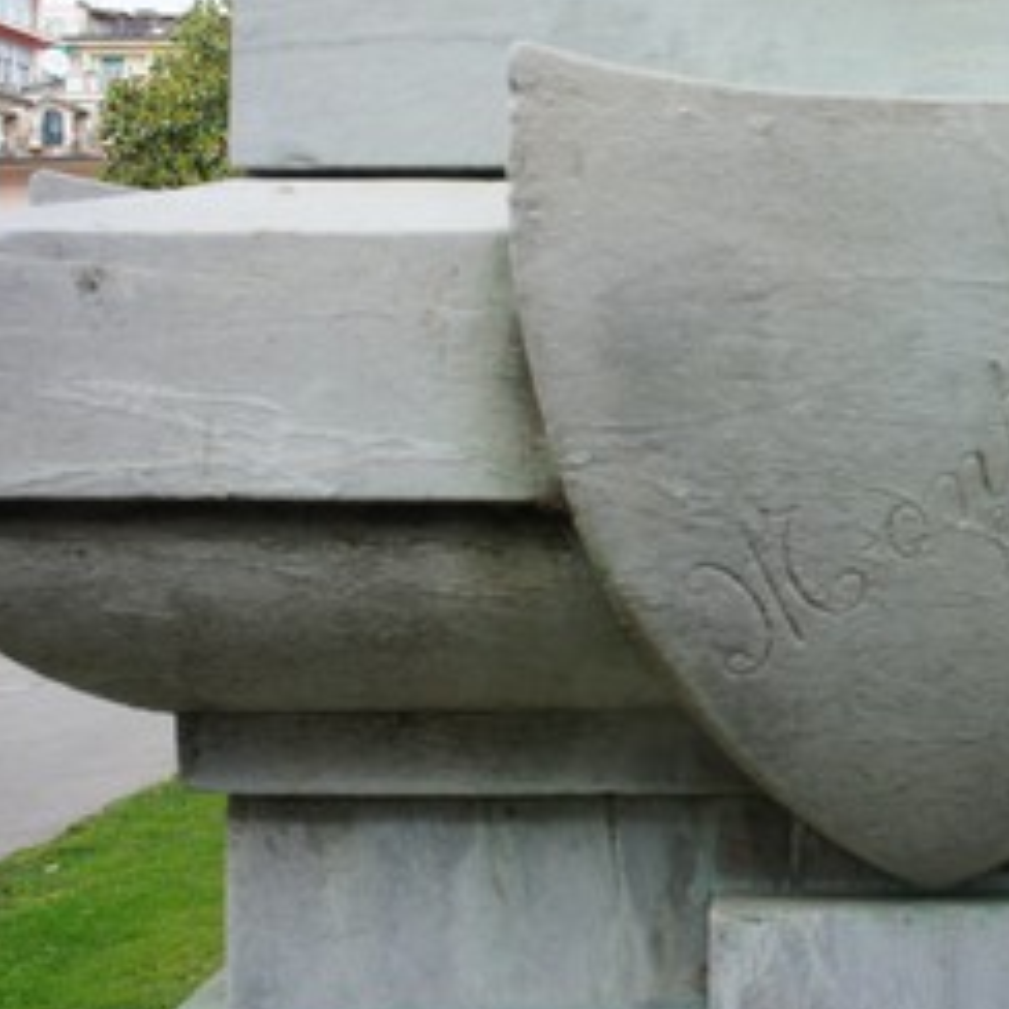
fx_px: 1583
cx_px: 914
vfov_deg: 35.3
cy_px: 414
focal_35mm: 48
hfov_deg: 33.4
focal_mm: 20
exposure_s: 1/50
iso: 200
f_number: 11
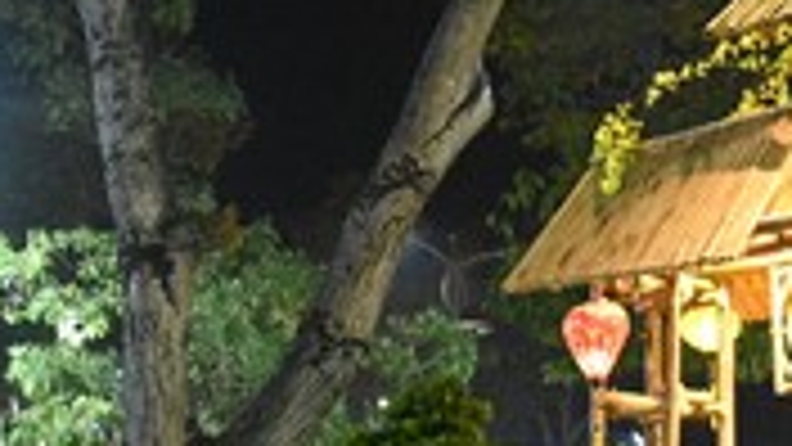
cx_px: 284
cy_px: 518
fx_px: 1953
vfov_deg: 12.7
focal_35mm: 93
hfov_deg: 22.9
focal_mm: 24
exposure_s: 1/320
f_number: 4
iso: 12800
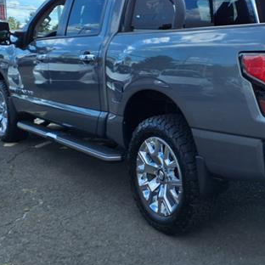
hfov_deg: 33.6
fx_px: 424
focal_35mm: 49
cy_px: 84
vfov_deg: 34.3
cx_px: 213
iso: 40
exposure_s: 1/2000
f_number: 1.9
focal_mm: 3.58
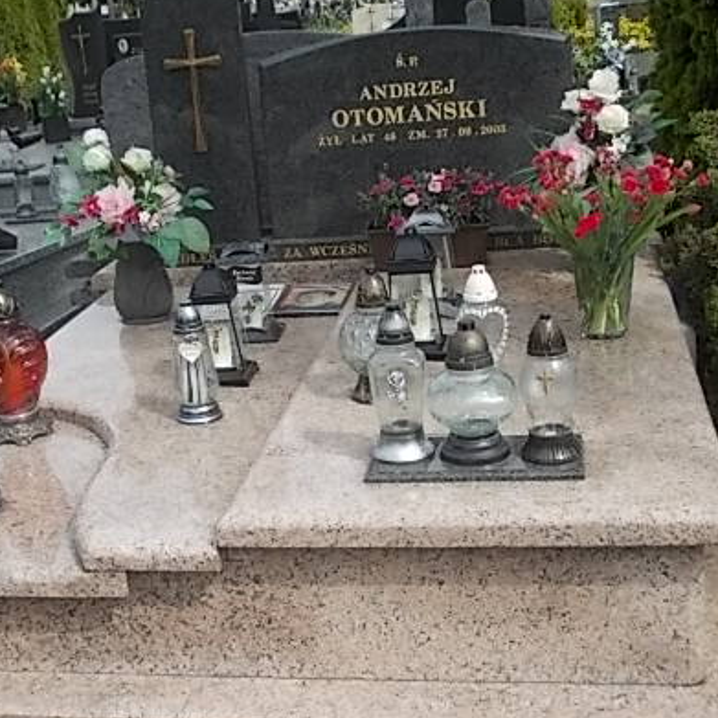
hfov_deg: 31.0
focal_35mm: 55
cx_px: 281
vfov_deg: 31.1
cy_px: 371
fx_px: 1291
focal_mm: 5.3
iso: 80
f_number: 6.2
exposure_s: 1/160
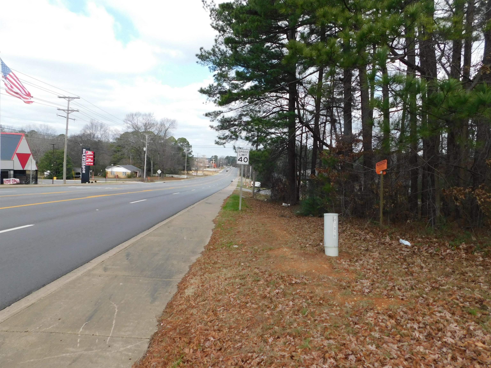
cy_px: 184
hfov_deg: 73.9
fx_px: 326
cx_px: 246
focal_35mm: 23
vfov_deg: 58.9
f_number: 3
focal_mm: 4
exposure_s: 1/640
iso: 125
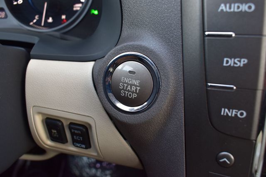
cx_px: 133
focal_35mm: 30
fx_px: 222
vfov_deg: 43.6
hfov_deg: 62.0
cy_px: 88
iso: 500
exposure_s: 1/15
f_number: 6.3
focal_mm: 20
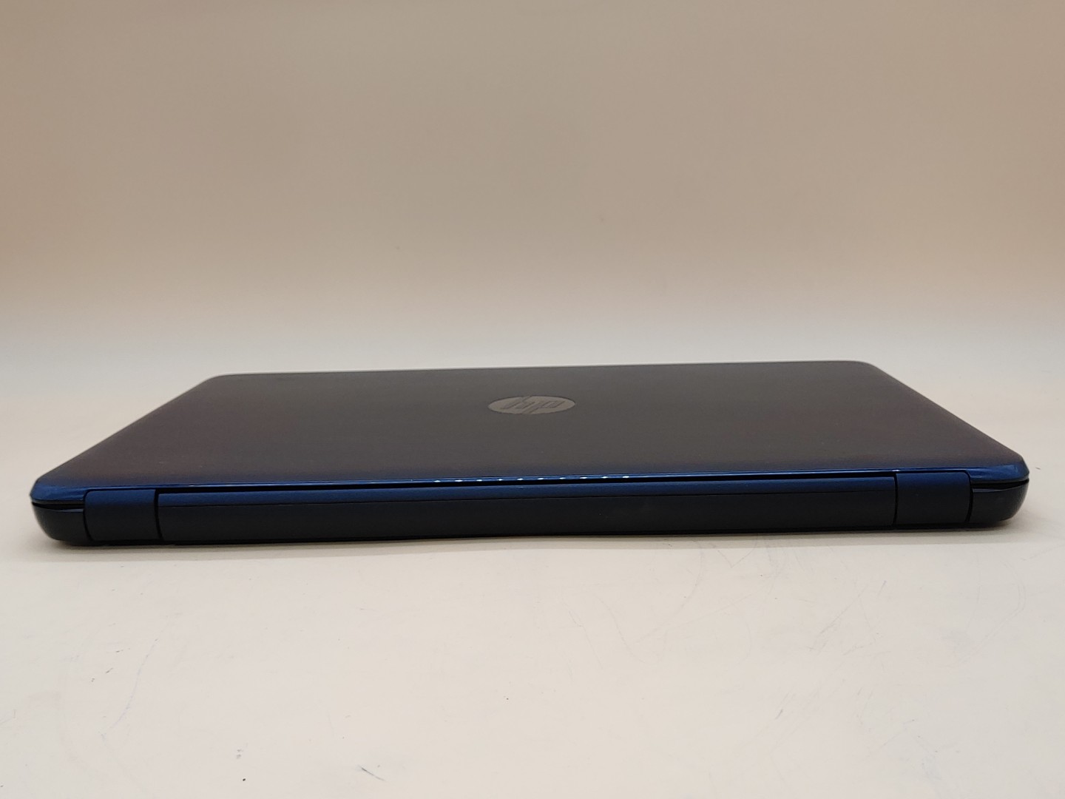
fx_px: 1108
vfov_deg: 39.7
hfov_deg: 51.4
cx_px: 532
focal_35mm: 36
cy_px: 400
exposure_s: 1/82
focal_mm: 4.36
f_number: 1.8
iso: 50
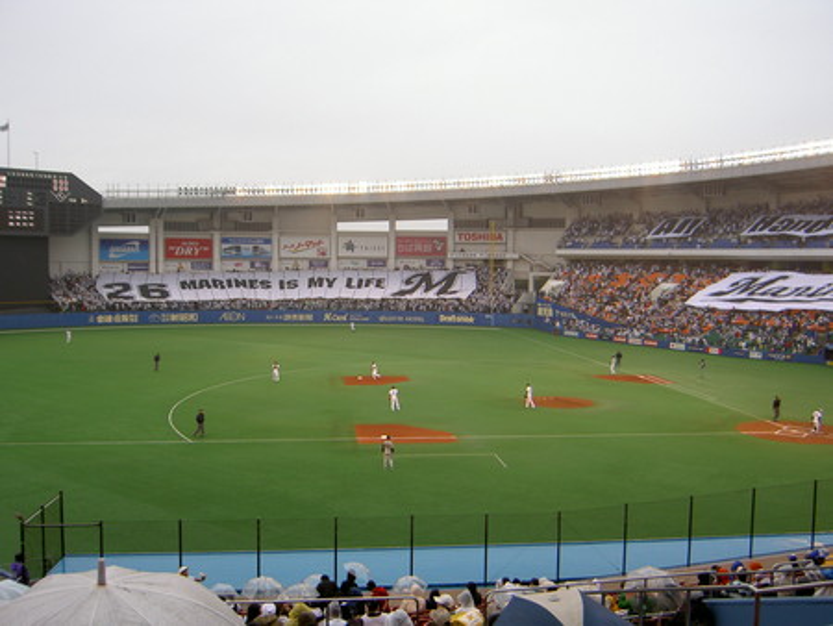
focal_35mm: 34
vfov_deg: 41.8
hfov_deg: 53.9
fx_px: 819
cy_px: 313
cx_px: 416
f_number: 2.8
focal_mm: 5.6
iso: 50
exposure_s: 1/160
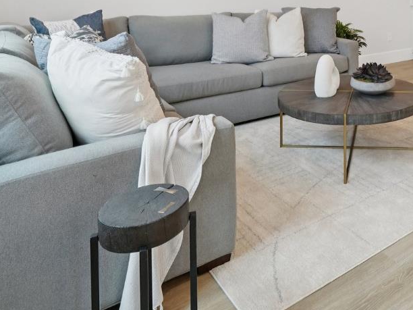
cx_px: 375
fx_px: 394
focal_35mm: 33
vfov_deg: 37.6
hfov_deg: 49.1
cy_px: -10
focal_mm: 14
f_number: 8
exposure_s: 1/50
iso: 640
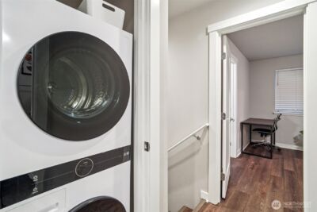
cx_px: 158
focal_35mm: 16
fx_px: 141
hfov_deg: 96.7
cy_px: 106
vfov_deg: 73.8
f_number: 8
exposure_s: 1/15
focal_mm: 16
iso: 1600
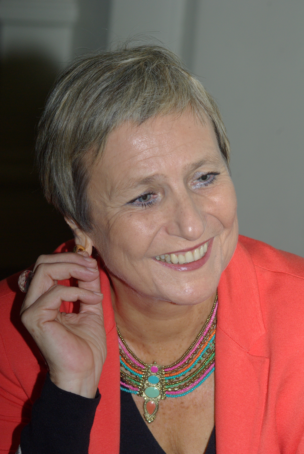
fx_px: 1894
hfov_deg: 9.2
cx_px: 152
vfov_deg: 13.7
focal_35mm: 150
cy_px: 227
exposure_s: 1/90
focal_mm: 100
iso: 400
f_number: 8
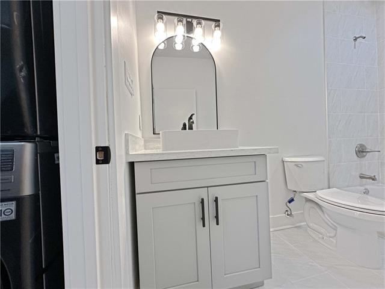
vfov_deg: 85.7
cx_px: 192
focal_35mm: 14
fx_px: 156
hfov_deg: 102.1
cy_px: 144
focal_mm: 2.22
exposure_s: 1/120
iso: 160
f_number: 2.2
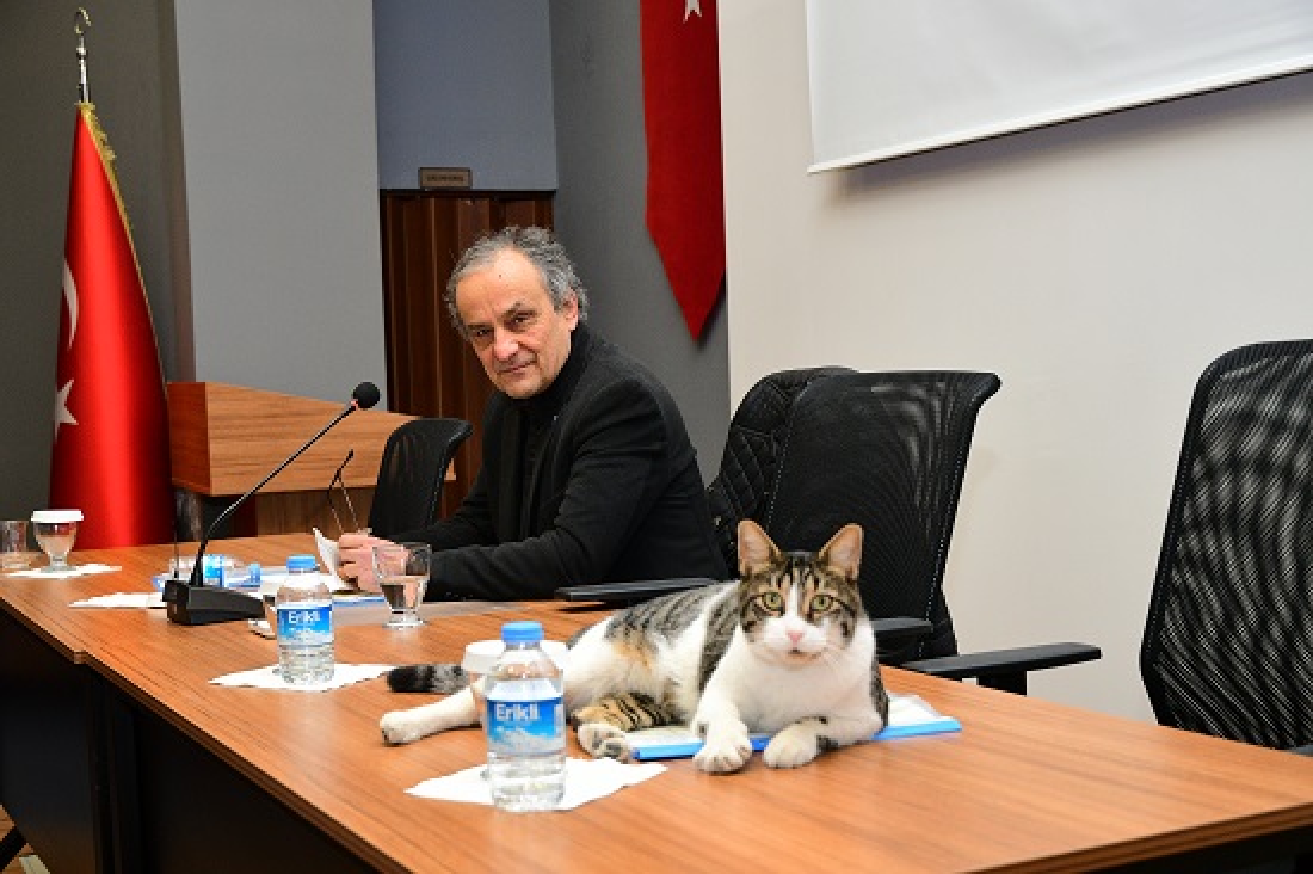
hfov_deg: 42.3
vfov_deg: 28.9
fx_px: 1695
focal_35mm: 46
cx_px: 656
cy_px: 437
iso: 1250
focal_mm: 31
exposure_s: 1/125
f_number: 4
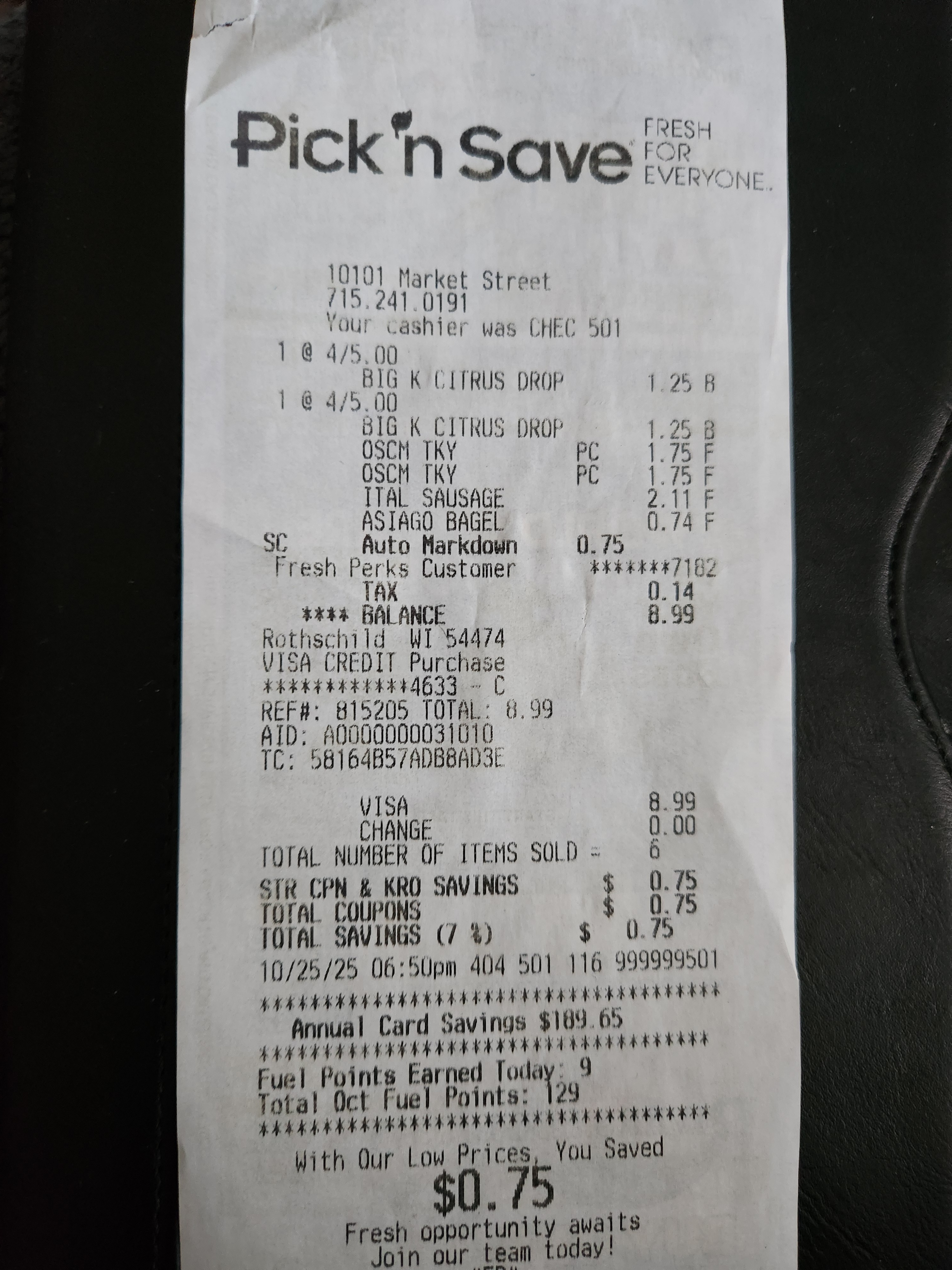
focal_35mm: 23
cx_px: 476
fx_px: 843
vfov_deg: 73.9
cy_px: 635
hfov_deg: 58.9
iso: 640
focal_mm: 5.4
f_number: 1.8
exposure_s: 1/30
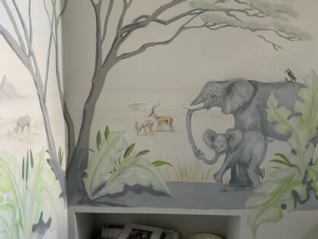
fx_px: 285
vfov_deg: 45.4
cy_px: 112
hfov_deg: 58.3
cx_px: 159
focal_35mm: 31
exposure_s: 1/60
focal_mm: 3
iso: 200
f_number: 1.8
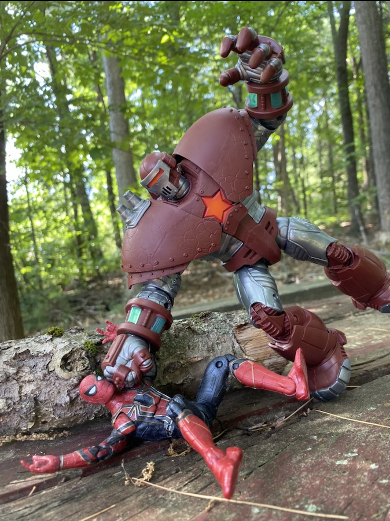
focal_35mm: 26
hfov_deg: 53.0
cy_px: 260
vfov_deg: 67.3
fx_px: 391
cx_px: 195
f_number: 1.8
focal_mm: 4.25
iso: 125
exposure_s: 1/80
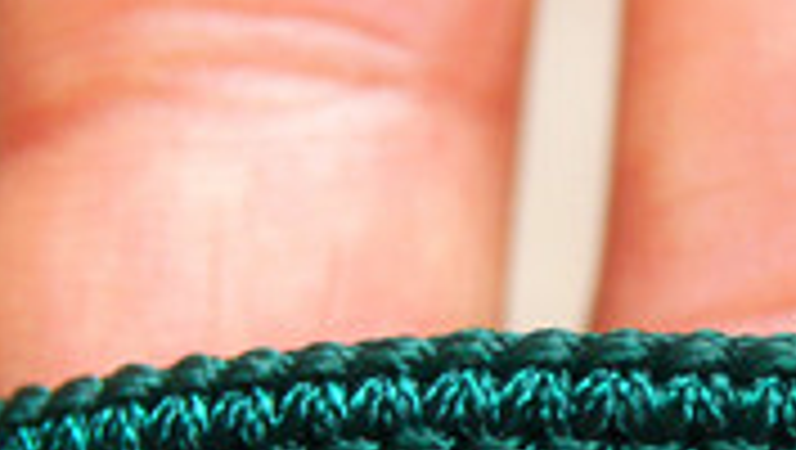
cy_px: 432
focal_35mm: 213
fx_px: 4500
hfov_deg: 10.1
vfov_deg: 5.7
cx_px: 603
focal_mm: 30
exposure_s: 1/500
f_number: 5.6
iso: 200
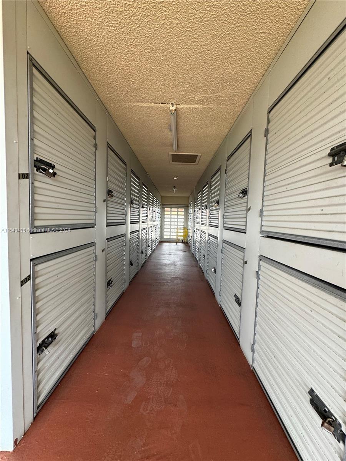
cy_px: 230
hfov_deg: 85.7
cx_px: 173
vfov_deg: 102.1
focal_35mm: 14
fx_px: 187
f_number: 2.2
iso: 200
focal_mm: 2.22
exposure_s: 1/99
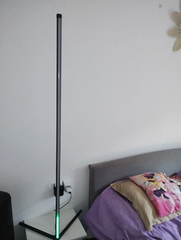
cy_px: 120
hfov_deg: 49.9
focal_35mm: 28
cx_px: 90
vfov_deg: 63.4
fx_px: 195
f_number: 1.8
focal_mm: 4.27
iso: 406
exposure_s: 1/58.8
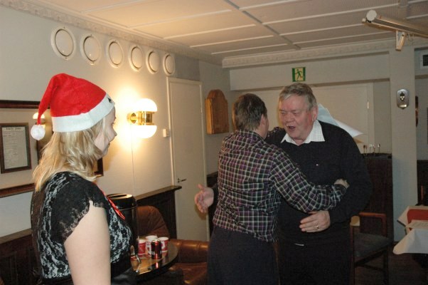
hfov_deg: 53.2
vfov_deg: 36.8
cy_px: 142
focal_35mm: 36
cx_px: 214
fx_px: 428
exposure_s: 1/60
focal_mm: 24
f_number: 5
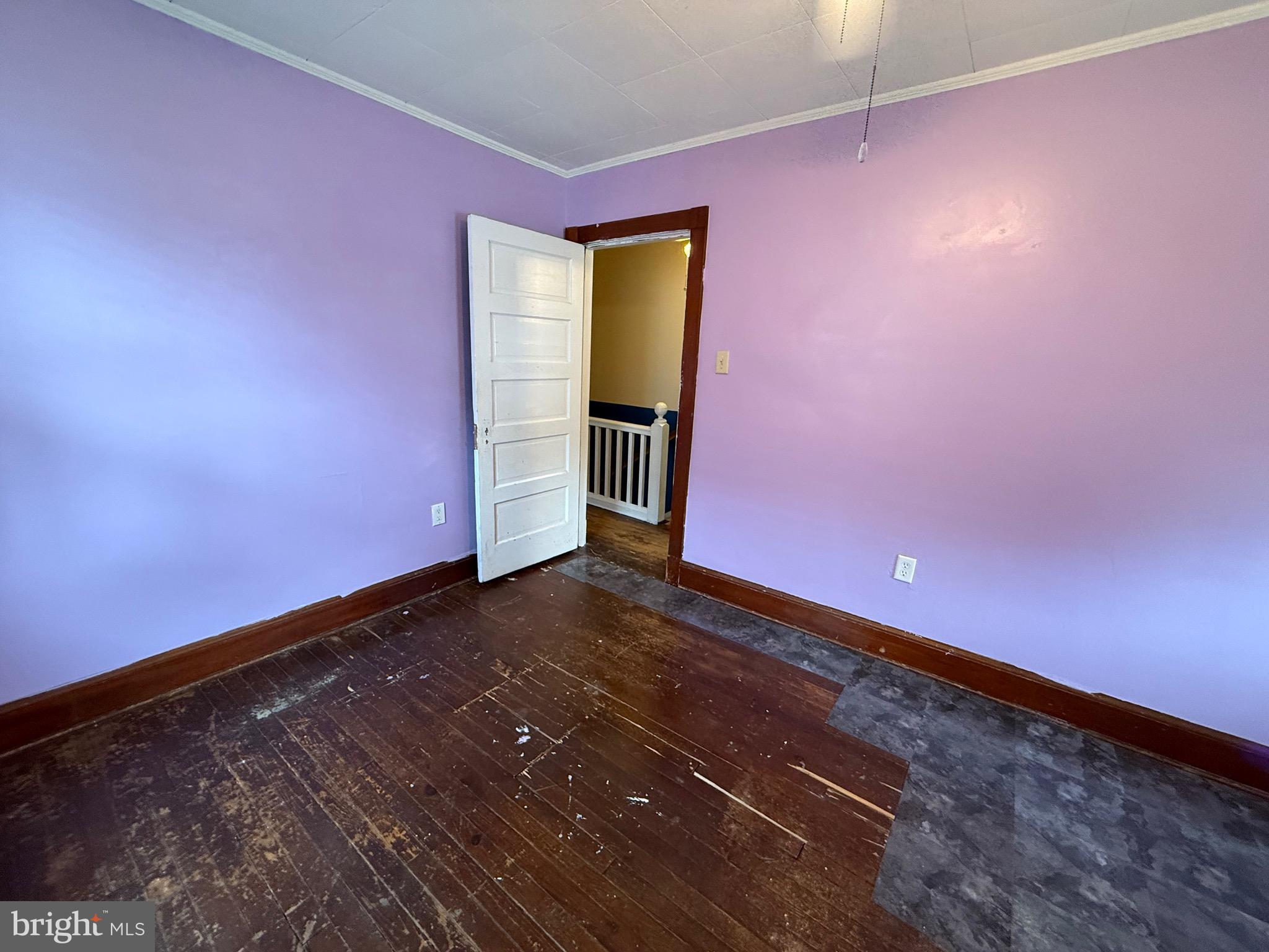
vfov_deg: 85.7
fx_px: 513
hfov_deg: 102.1
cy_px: 476
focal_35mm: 14
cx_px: 634
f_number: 2.2
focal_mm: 2.22
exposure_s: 1/60
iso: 400
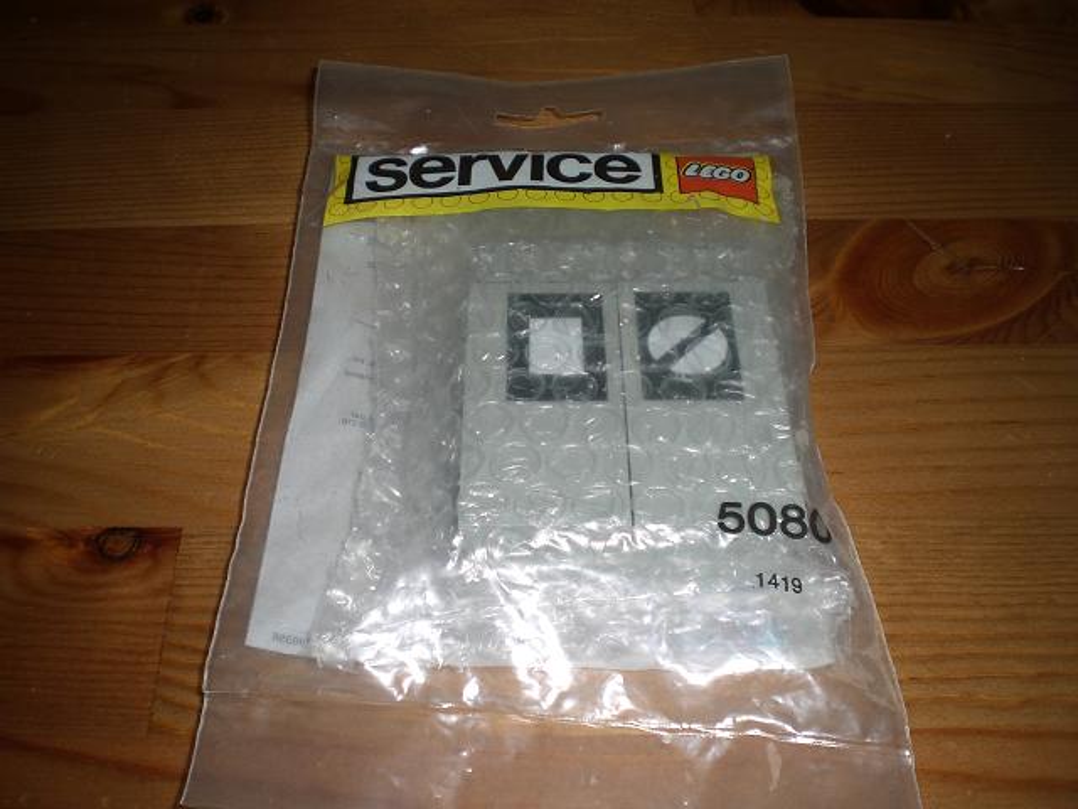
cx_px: 539
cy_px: 404
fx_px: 1183
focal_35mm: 38
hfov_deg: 49.0
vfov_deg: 37.7
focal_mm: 6.3
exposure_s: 1/60
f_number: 3.1
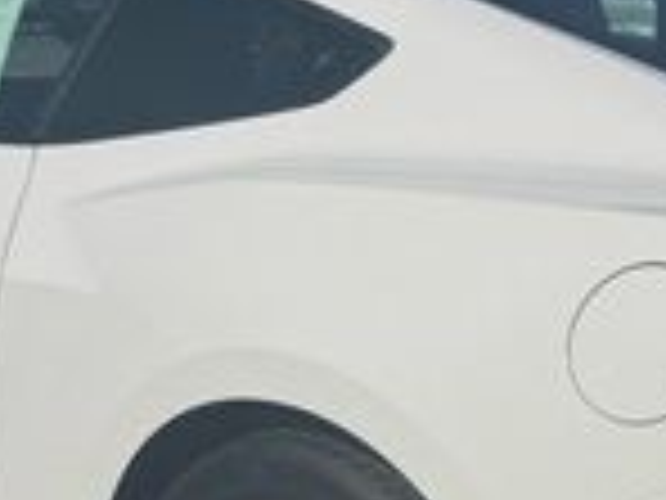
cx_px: 477
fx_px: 2001
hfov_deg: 18.8
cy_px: 545
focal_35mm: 104
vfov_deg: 13.9
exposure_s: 1/12346
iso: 64
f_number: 1.78
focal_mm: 6.76
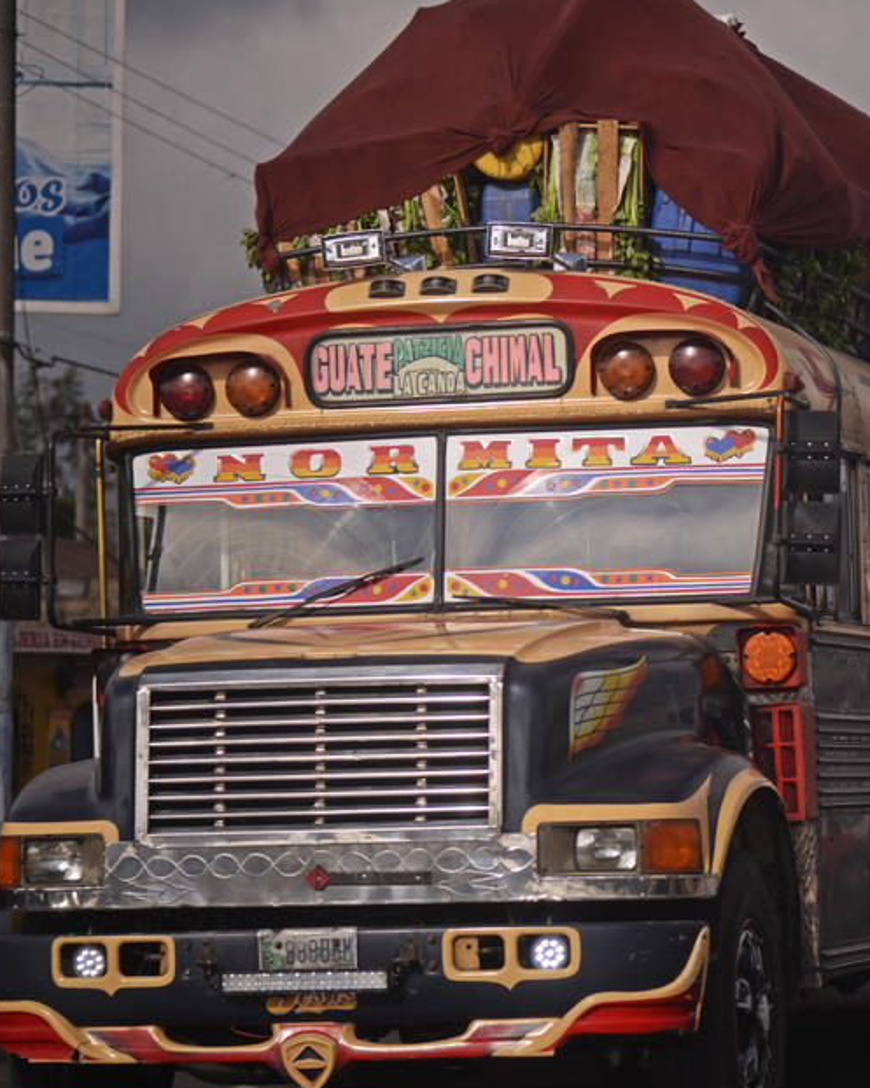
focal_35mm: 149
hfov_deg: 10.3
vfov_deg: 12.9
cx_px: 662
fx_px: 4799
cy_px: 543
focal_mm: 105
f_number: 3.2
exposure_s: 1/500
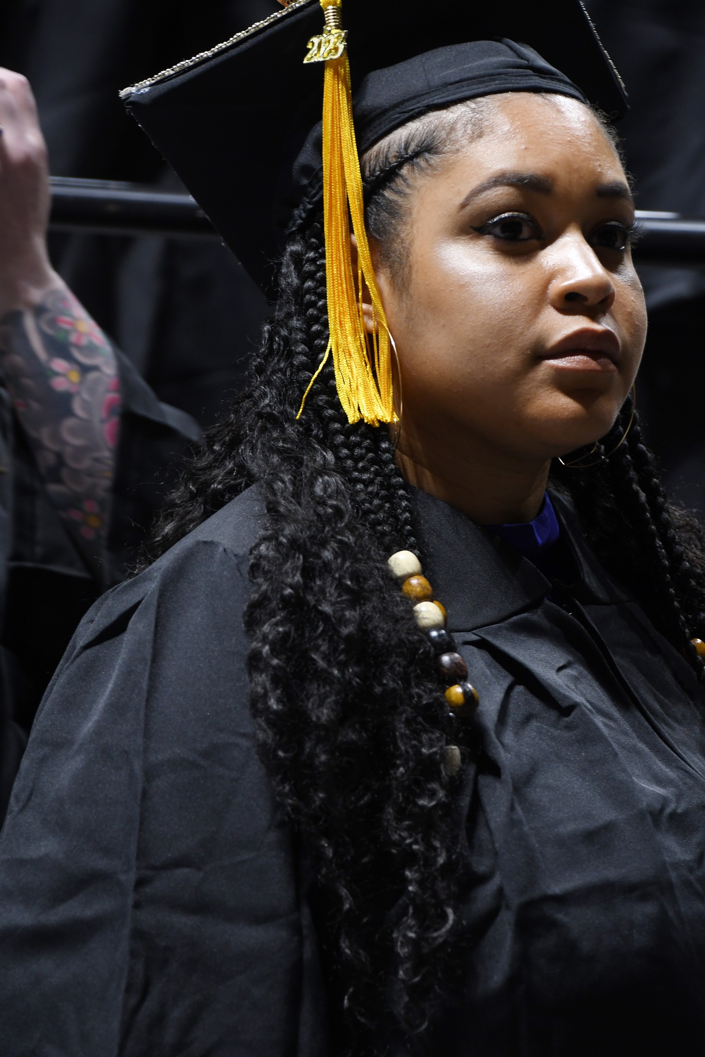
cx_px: 352
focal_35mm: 142
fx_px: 4186
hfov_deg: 9.6
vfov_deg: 14.4
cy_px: 528
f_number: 5.3
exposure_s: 1/80
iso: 1000
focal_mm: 95
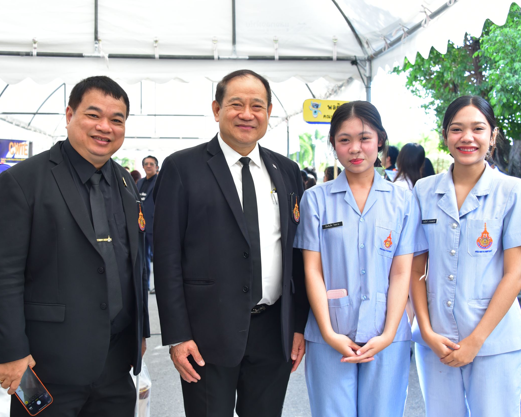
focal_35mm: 50
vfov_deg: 30.2
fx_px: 771
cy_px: 210
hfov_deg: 37.3
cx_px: 253
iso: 500
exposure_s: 1/200
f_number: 5.6
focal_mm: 44
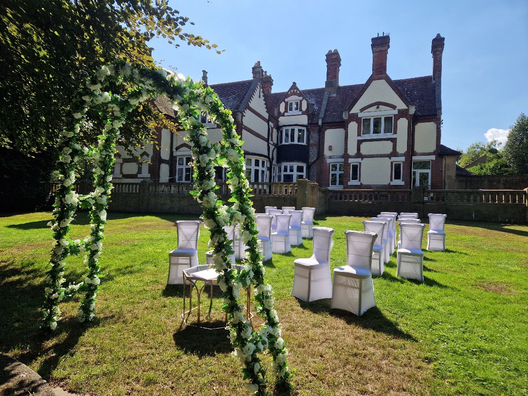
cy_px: 198
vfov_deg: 58.9
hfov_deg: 73.9
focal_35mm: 23
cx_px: 264
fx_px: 351
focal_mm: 5.4
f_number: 1.8
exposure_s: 1/1712
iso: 50
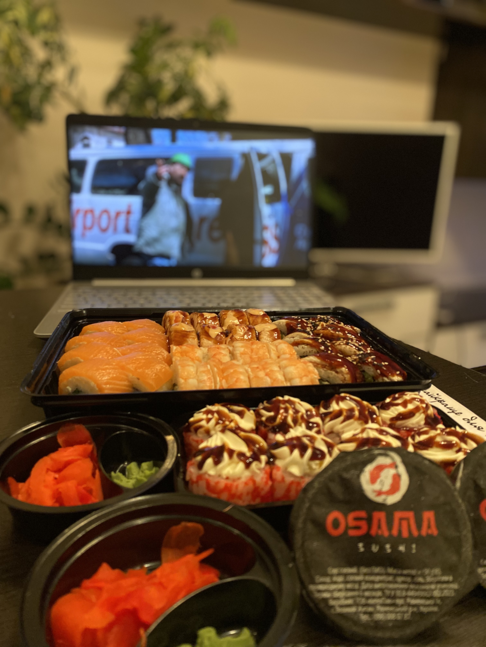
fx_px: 487
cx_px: 243
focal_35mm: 26
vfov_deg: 67.3
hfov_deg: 53.1
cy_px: 324
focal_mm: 4.25
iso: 400
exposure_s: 1/50
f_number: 1.8
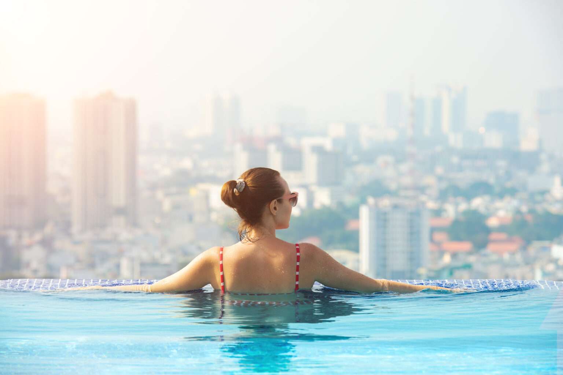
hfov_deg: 13.2
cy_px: 188
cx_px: 282
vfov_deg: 8.9
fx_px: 2425
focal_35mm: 155
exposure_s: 1/320
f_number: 8
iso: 100
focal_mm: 155
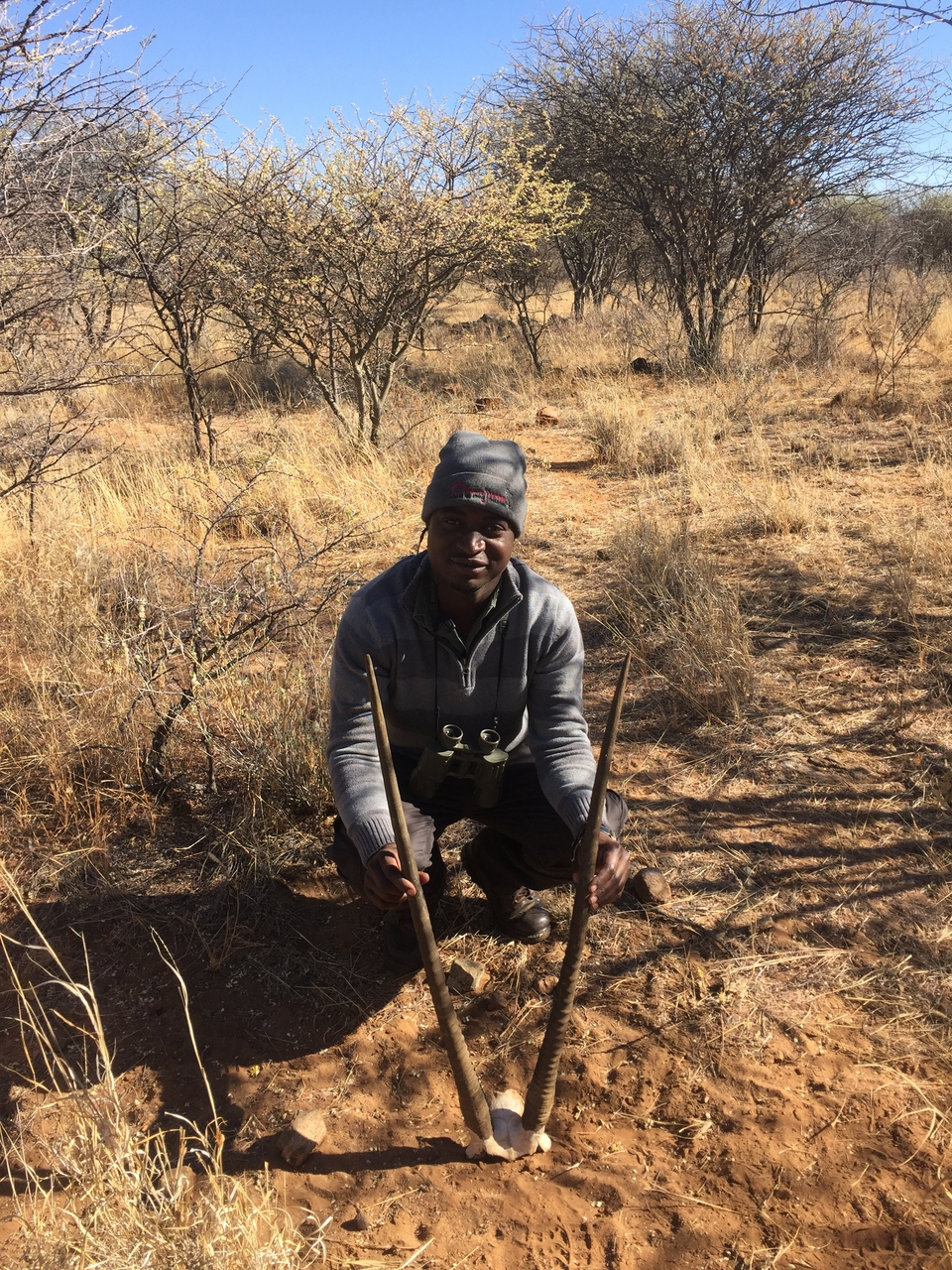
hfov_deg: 48.2
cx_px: 476
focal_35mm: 29
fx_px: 1063
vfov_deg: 61.7
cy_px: 635
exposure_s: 1/791
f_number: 2.2
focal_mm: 4.15
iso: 32
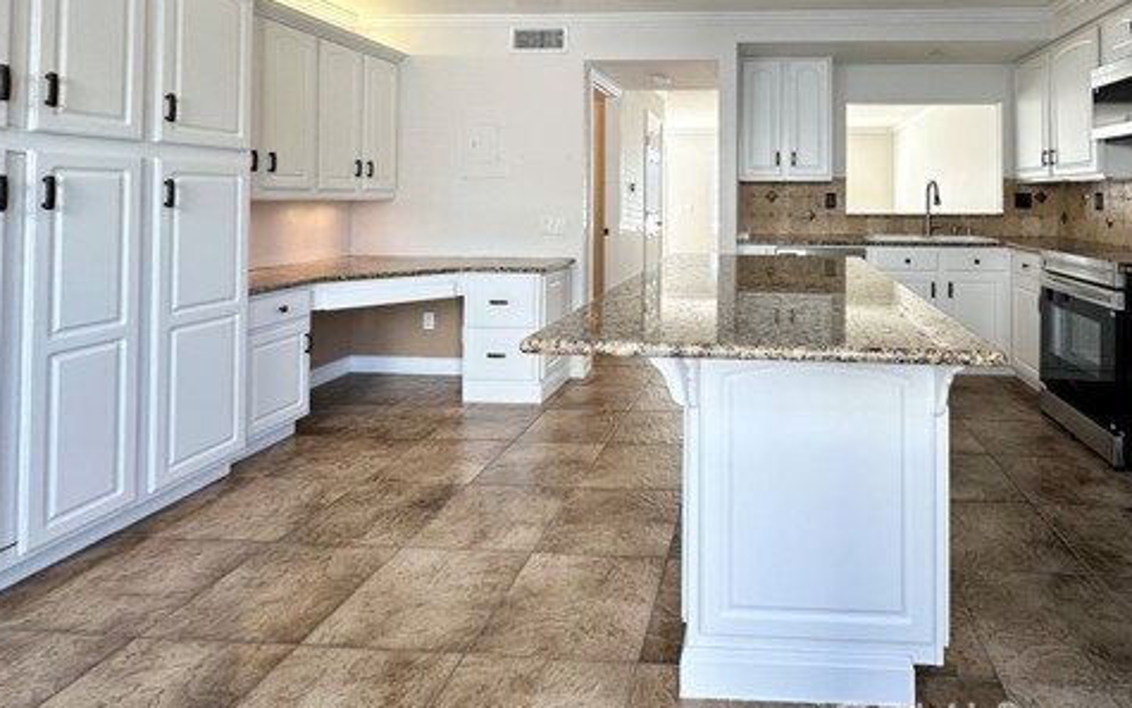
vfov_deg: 57.0
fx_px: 617
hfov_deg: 82.8
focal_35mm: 20
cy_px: 186
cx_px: 734
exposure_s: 1/120
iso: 64
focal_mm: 2.22
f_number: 2.2
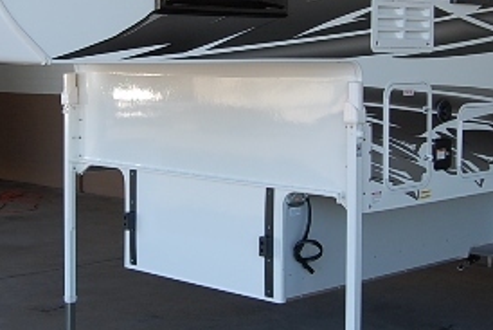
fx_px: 1055
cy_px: 87
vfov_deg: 17.6
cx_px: 184
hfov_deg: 26.2
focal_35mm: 77
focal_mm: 22
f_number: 6.3
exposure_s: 1/160
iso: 200
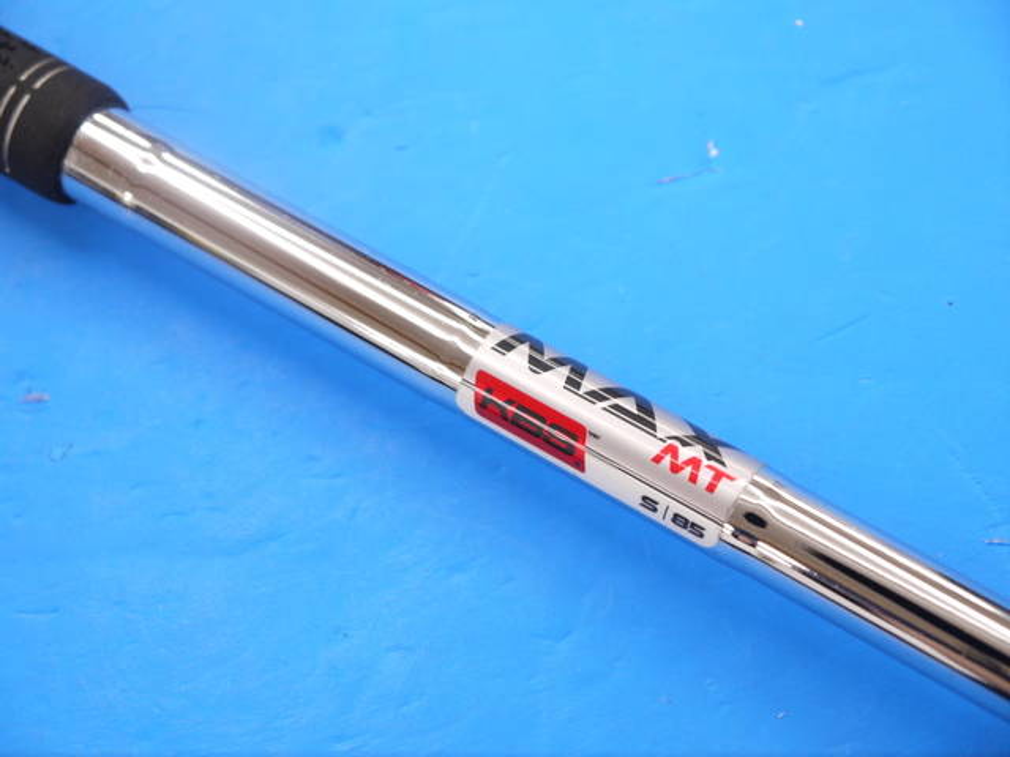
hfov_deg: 25.0
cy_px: 378
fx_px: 2276
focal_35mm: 78
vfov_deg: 18.9
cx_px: 505
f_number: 5.5
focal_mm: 39
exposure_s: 1/80
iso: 500
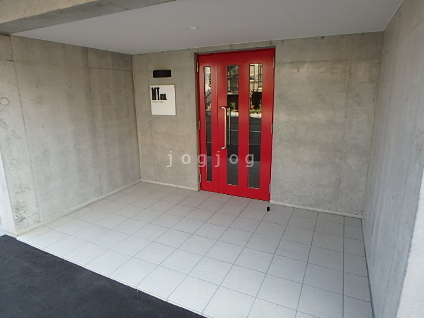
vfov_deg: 63.4
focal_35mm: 21
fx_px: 257
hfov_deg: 79.0
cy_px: 159
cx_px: 212
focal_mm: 3.7
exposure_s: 1/100
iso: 125
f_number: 3.5
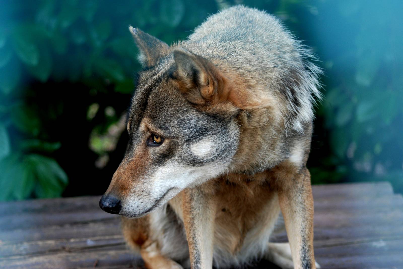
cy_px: 134
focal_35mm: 150
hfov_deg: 13.7
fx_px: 1681
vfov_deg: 9.2
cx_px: 202
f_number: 4.2
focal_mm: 100
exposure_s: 1/100
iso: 400
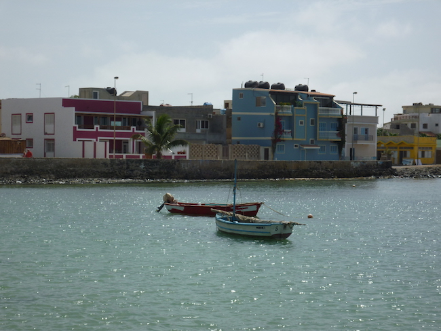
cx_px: 220
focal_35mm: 92
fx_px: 1172
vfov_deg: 16.1
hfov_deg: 21.3
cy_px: 166
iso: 80
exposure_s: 1/1000
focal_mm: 16.4
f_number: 4.8
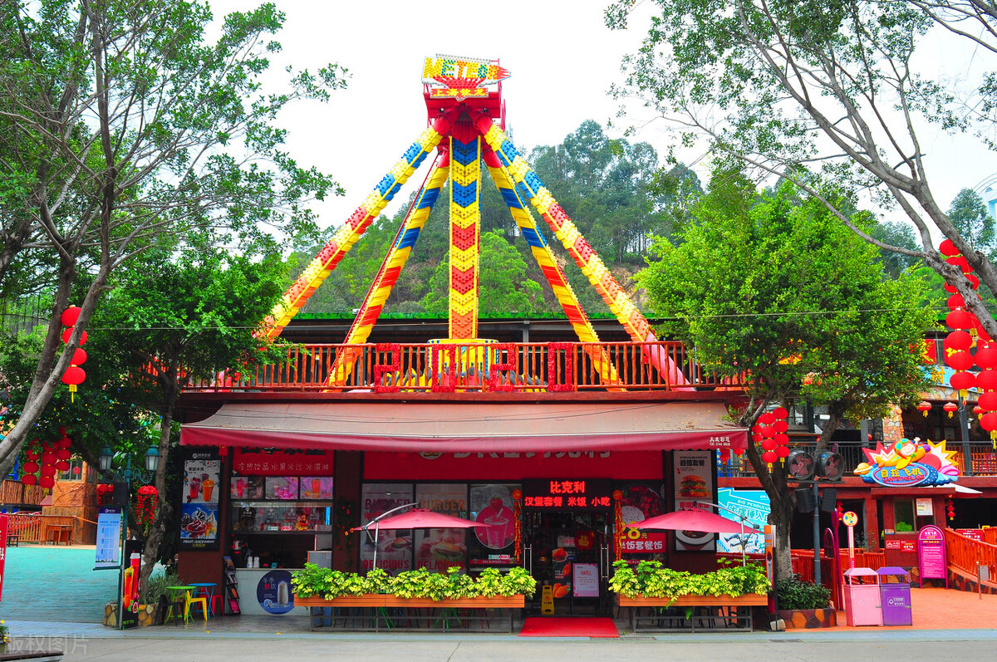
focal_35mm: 36
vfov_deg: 36.8
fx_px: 996
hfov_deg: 53.2
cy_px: 331
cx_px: 498
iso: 400
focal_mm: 24
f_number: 6.3
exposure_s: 1/500
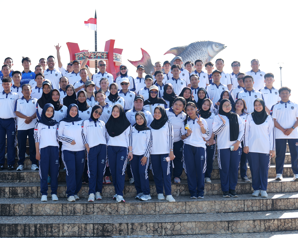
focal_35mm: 45
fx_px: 397
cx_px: 104
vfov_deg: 33.4
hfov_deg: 40.7
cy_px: 109
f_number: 5.6
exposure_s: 1/160
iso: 100
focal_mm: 34
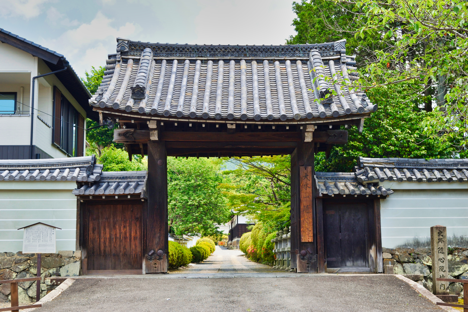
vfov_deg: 25.1
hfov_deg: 36.9
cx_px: 234
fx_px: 702
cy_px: 156
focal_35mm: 54
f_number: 8
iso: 200
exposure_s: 1/250
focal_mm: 36
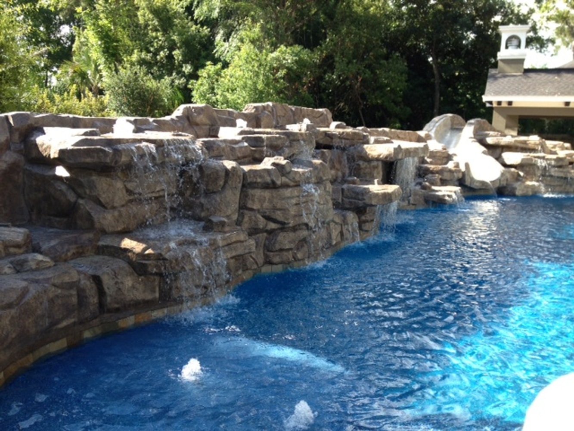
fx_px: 580
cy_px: 216
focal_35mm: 35
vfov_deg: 40.7
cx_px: 287
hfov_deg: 52.6
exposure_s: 1/300
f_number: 2.4
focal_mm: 4.28
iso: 64
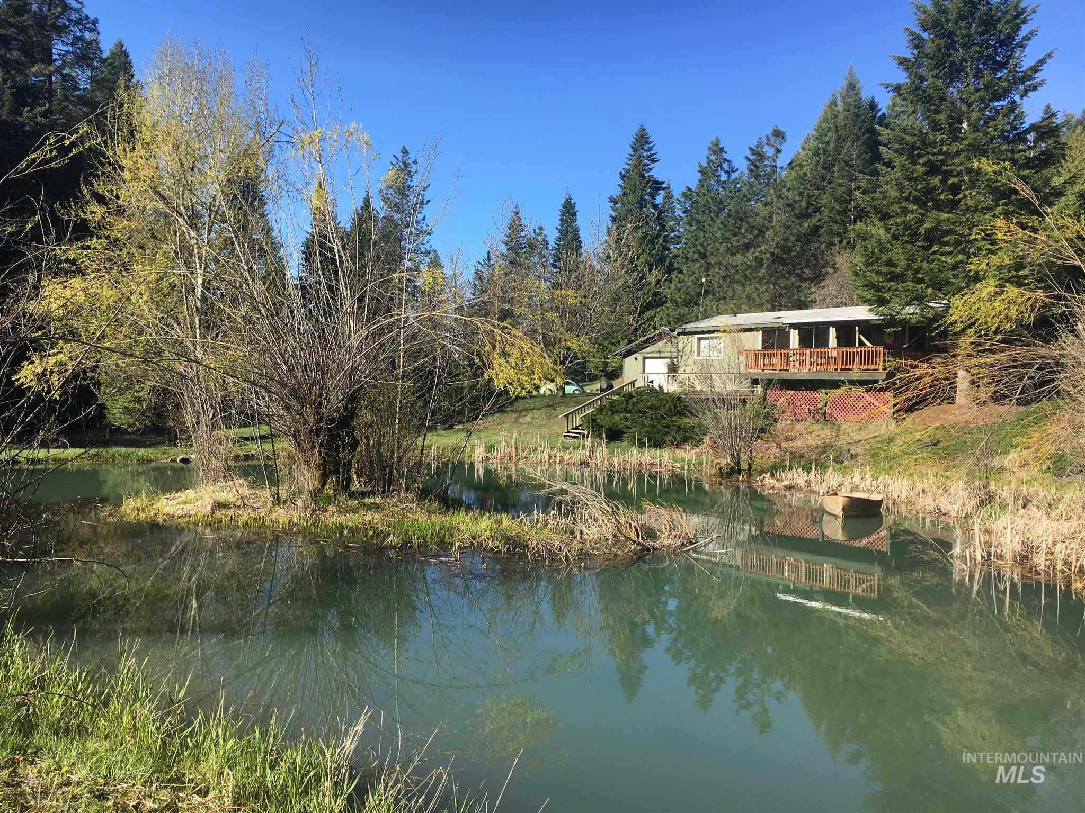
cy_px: 406
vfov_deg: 48.2
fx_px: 909
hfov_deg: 61.7
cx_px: 542
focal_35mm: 29
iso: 25
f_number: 2.2
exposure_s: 1/974
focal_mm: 4.15
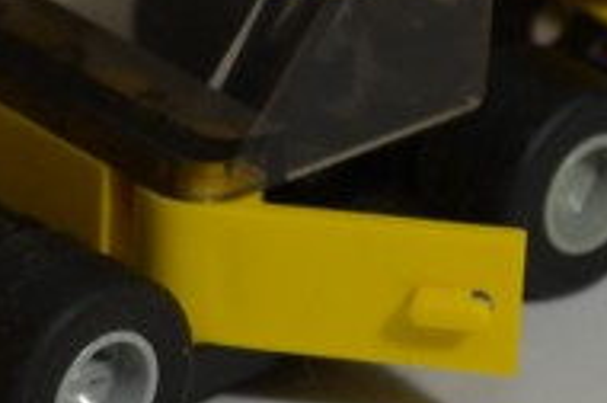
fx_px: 5706
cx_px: -390
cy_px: 16
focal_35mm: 339
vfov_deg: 4.0
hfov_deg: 6.0
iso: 400
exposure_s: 1/60
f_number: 6.3
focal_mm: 42
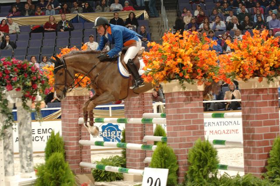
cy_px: 93
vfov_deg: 11.1
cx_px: 140
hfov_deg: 16.7
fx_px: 955
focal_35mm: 123
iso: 200
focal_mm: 82
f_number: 5.6
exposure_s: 1/250
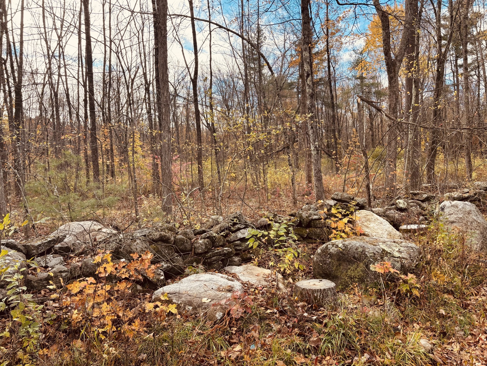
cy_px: 183
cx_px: 244
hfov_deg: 67.3
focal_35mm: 26
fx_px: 366
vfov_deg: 53.1
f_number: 1.6
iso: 50
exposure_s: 1/844
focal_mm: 5.96
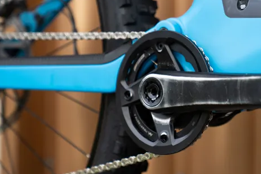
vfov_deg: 11.3
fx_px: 877
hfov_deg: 16.9
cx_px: 178
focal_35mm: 121
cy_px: 61
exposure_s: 1/500
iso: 200
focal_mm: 70
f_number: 2.8
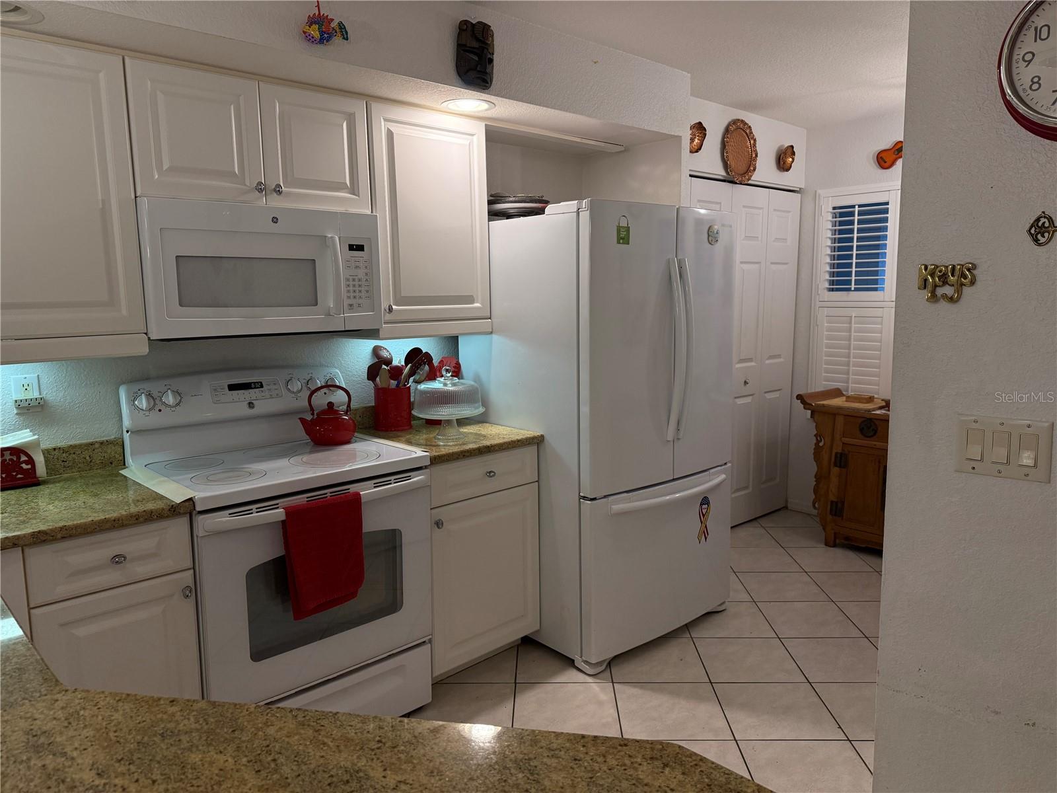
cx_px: 528
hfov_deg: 71.6
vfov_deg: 56.8
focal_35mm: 24
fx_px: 733
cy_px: 396
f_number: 1.78
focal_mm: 6.76
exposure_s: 1/176
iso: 200
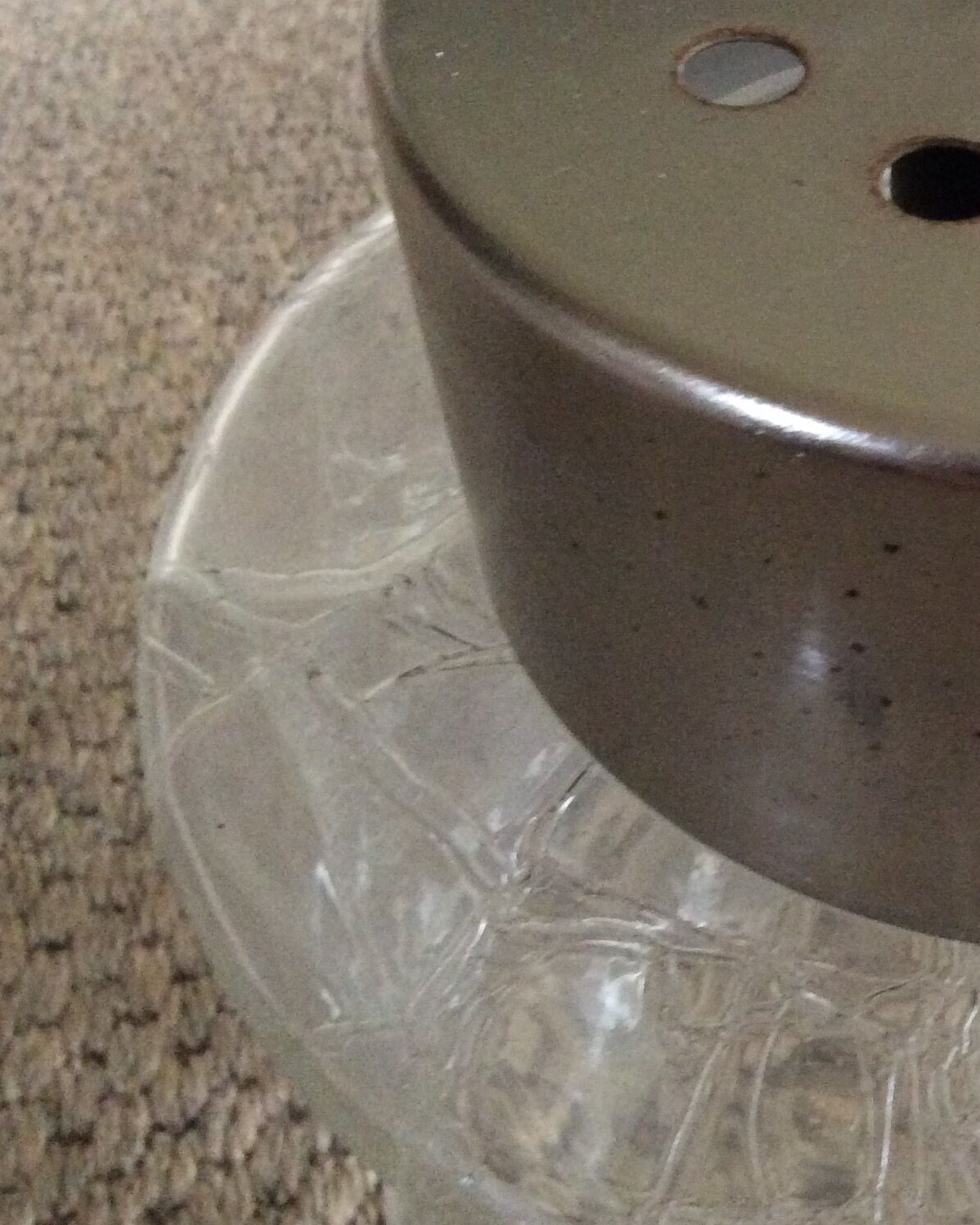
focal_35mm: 54
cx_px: 1009
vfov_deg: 34.7
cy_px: 569
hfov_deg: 26.4
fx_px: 1957
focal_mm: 3.3
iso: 320
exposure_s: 1/20
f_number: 2.4
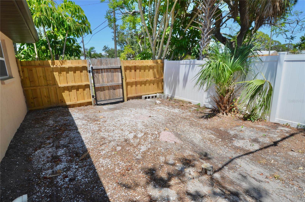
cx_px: 152
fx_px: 152
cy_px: 101
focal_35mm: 18
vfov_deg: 67.1
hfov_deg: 90.1
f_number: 8
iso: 100
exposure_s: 1/250
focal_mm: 12
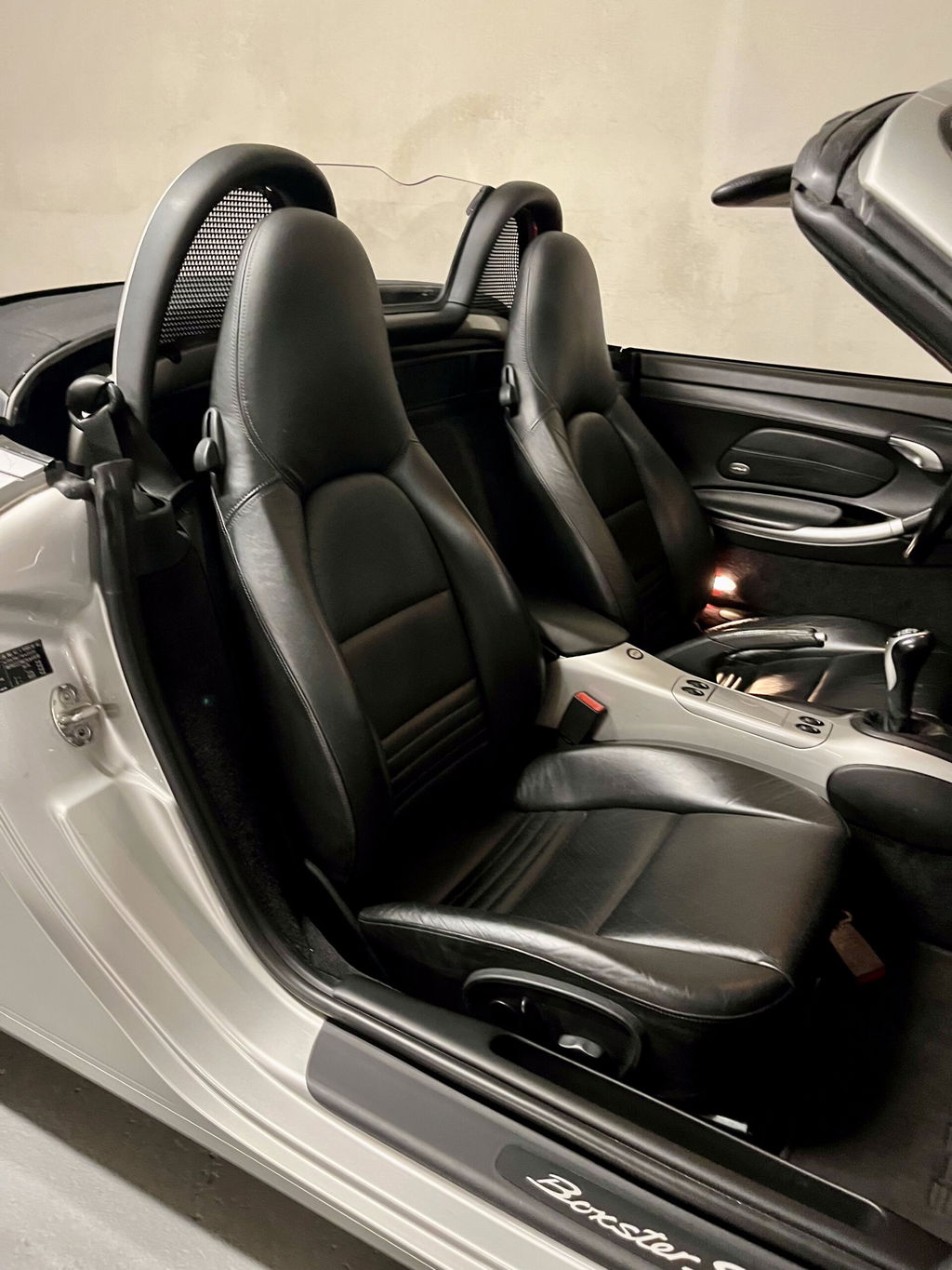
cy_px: 635
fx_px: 953
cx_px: 476
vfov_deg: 67.3
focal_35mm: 26
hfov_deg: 53.1
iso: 500
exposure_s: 1/33
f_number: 1.6
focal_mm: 5.1
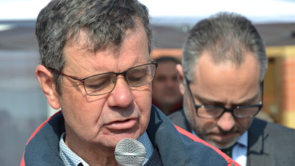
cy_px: 135
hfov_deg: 9.3
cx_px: 116
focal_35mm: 231
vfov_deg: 5.3
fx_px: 1804
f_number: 7.1
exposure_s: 1/200
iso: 100
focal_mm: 105
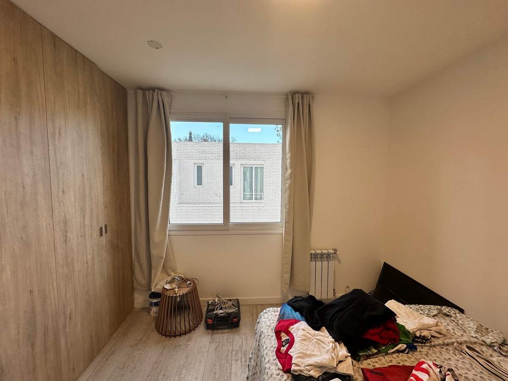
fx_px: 205
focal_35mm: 14
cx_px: 254
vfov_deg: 85.7
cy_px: 190
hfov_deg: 102.1
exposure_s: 1/104
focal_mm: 2.22
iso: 40
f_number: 2.2
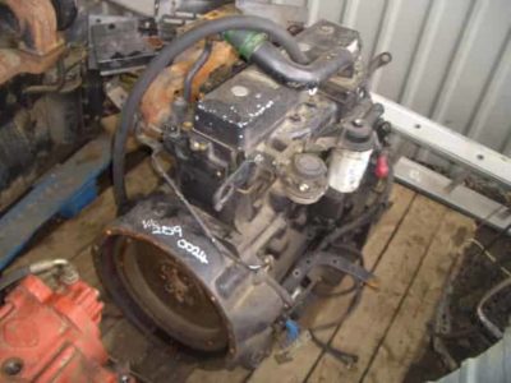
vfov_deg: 40.7
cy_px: 192
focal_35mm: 35
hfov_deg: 52.6
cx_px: 256
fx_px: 517
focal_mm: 5.8
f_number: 2.6
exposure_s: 1/60
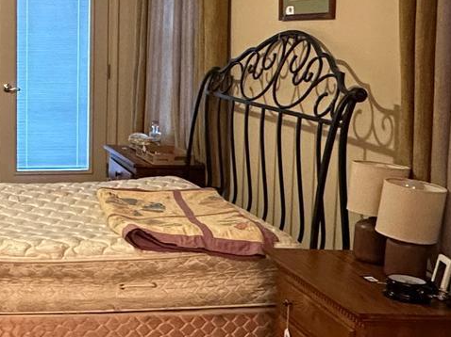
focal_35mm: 60
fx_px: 781
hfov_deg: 28.3
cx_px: -82
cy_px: 96
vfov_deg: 24.2
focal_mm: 2.22
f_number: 2.2
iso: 800
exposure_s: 1/60
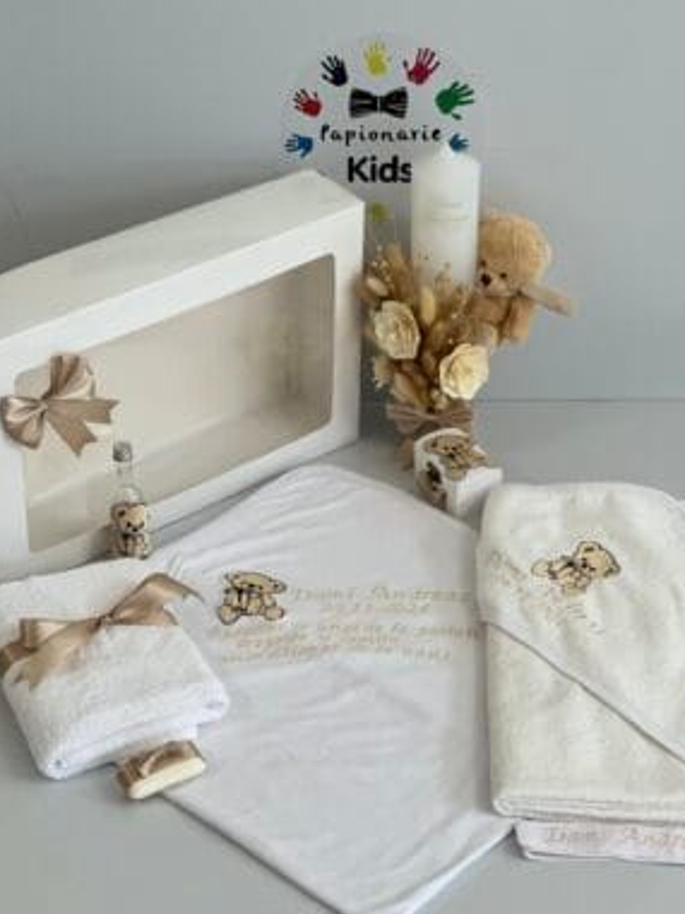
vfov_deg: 24.1
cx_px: 351
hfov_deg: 18.2
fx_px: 2137
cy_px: 471
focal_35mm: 81
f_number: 2.8
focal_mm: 9
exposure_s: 1/121
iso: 100
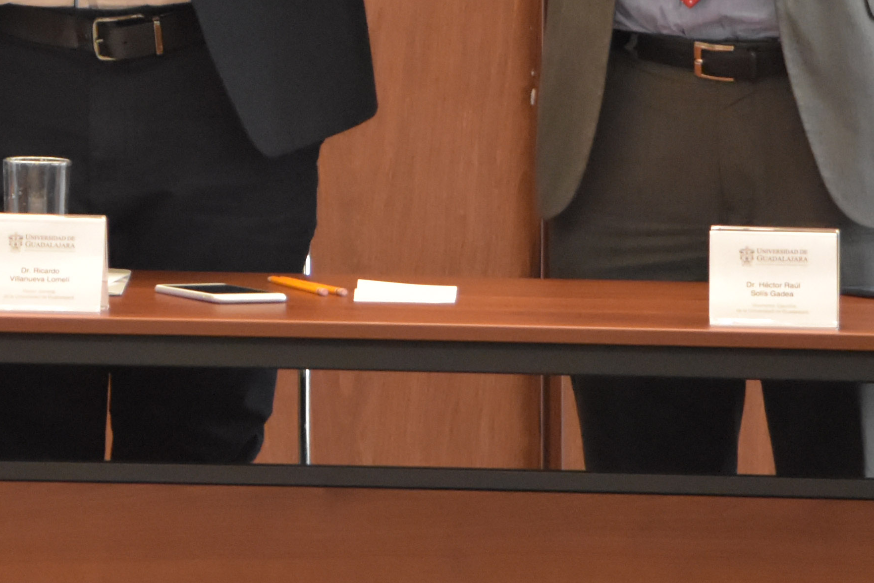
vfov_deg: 2.7
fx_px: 12138
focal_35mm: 500
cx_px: -61
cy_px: -347
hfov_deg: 4.1
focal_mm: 98
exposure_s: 1/100
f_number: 4.5
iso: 3200
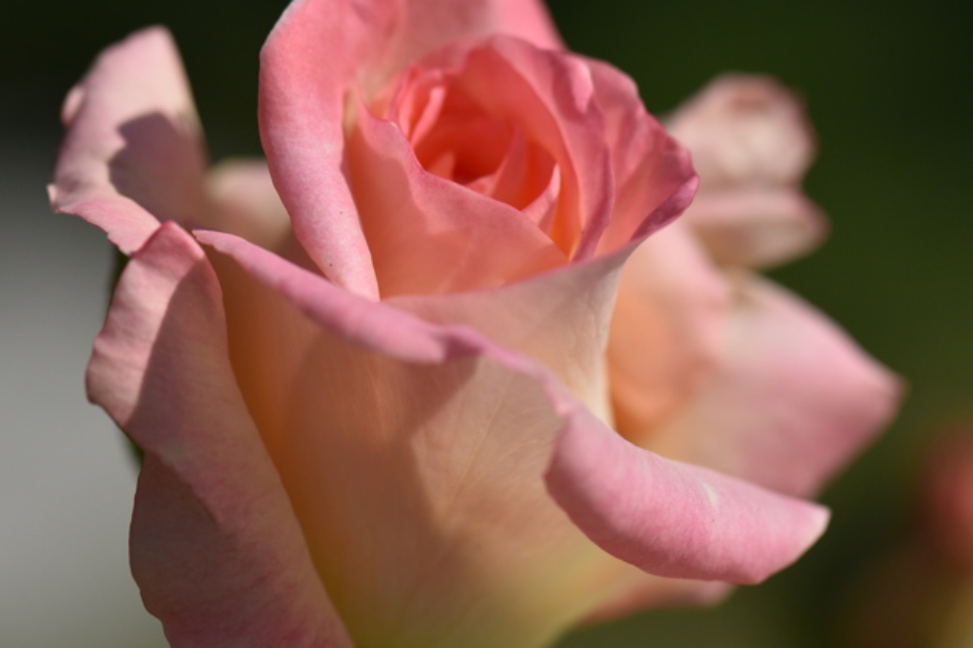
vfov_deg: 8.0
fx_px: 4620
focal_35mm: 171
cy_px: 225
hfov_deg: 12.0
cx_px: 472
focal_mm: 105
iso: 400
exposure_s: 1/2000
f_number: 5.6
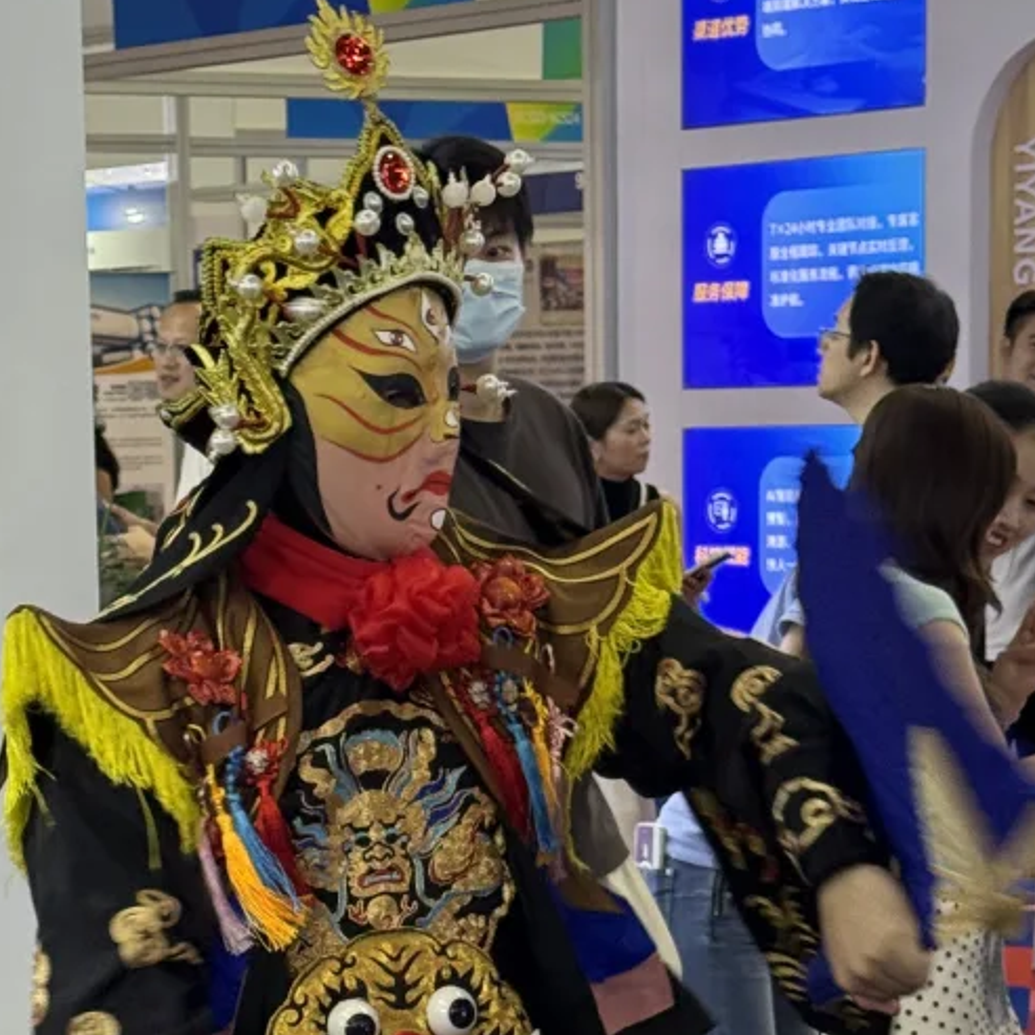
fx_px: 4195
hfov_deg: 14.0
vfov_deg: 13.9
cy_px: 978
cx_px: 170
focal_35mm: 124
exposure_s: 1/100
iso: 200
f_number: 1.78
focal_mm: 6.76
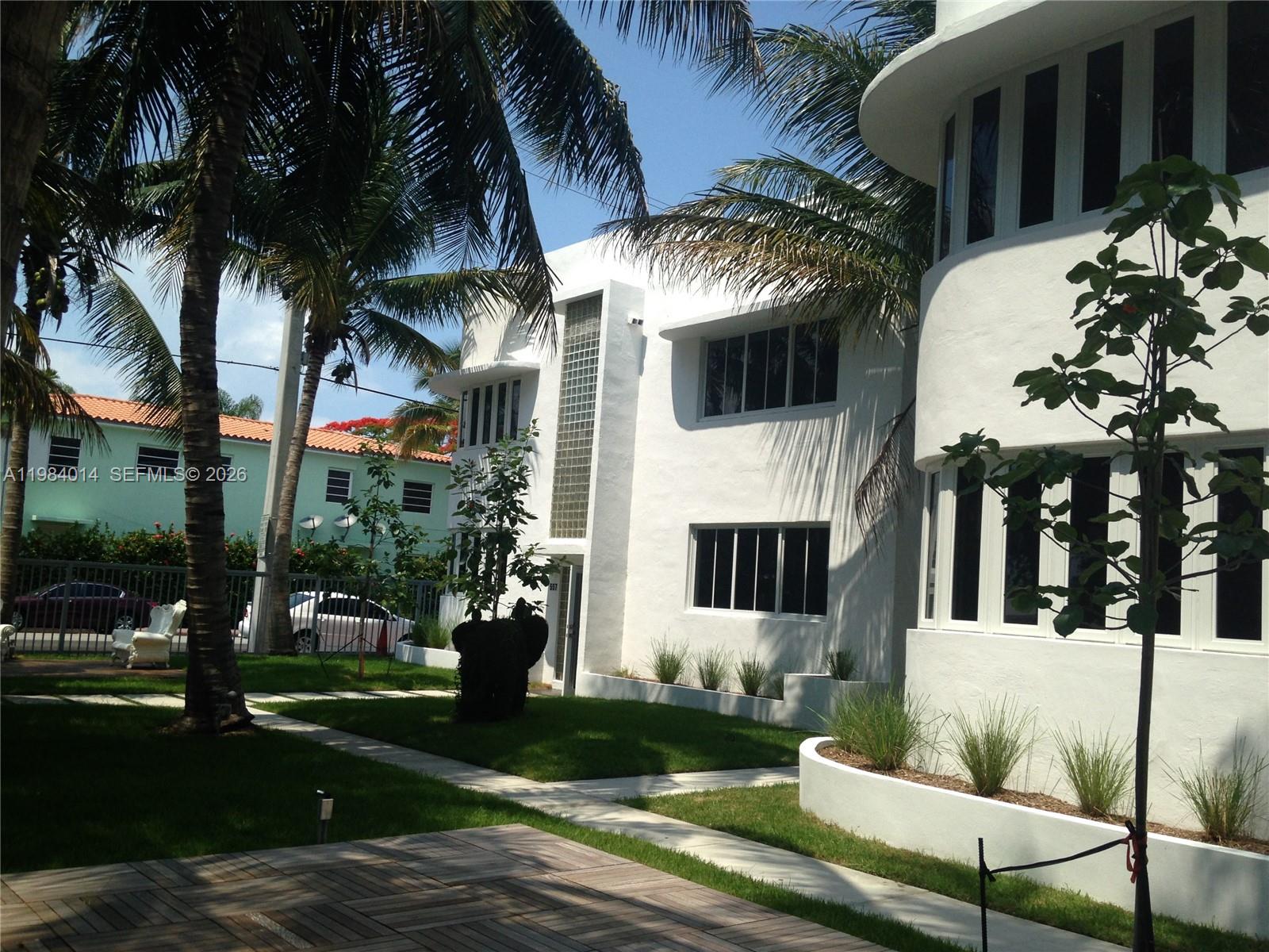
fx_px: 1210
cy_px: 476
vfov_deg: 42.9
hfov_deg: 55.4
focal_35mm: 33
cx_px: 634
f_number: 2.4
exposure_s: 1/2262
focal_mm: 4.12
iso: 64
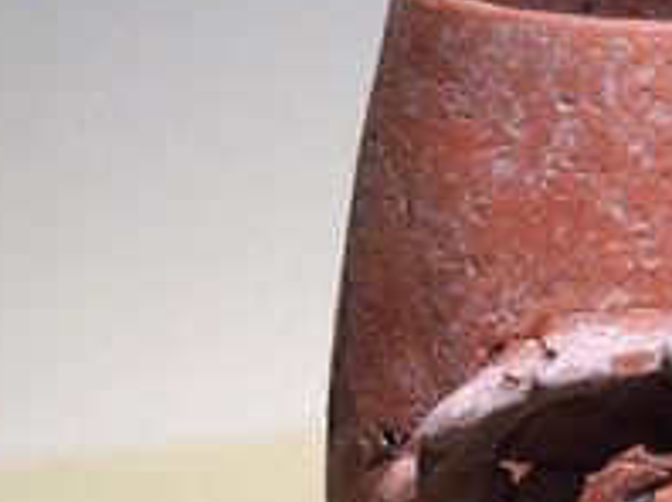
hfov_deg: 7.7
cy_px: 312
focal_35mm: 255
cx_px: 713
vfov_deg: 5.8
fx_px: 4944
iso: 800
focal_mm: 24
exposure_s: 1/25
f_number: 2.8
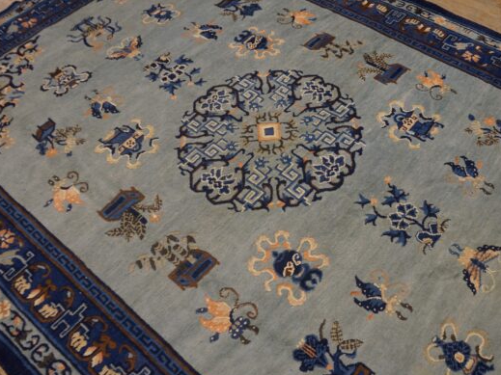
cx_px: 269
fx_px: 434
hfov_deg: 59.9
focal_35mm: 30
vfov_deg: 46.8
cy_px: 191
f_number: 4
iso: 640
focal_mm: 18
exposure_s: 1/60
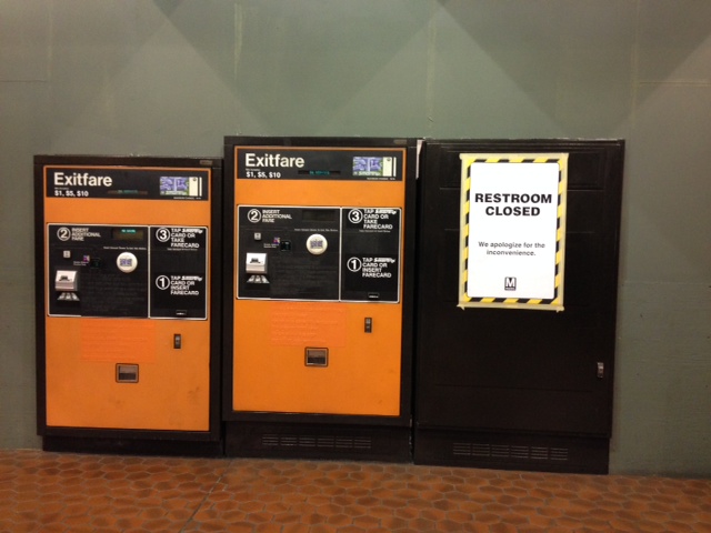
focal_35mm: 33
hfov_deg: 55.4
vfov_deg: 42.9
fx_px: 678
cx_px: 356
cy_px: 266
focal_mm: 4.12
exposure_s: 1/20
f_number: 2.4
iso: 200
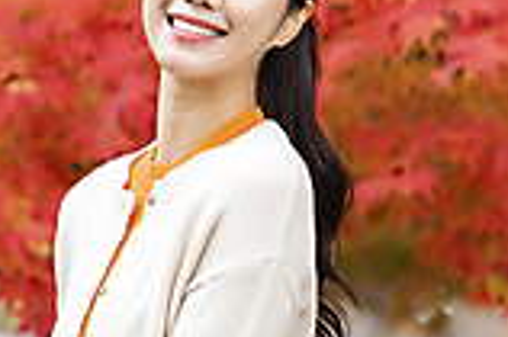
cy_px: -196
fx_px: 7231
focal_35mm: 513
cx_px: -251
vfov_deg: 2.7
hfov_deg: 4.0
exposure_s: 1/250
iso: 400
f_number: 2.8
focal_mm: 135
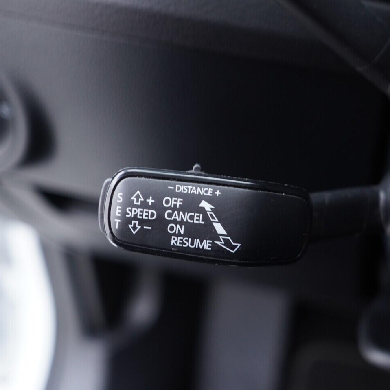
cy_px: 195
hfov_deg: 36.8
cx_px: 177
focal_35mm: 46
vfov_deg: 36.8
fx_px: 586
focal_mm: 24
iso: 500
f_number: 2.8
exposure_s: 1/40
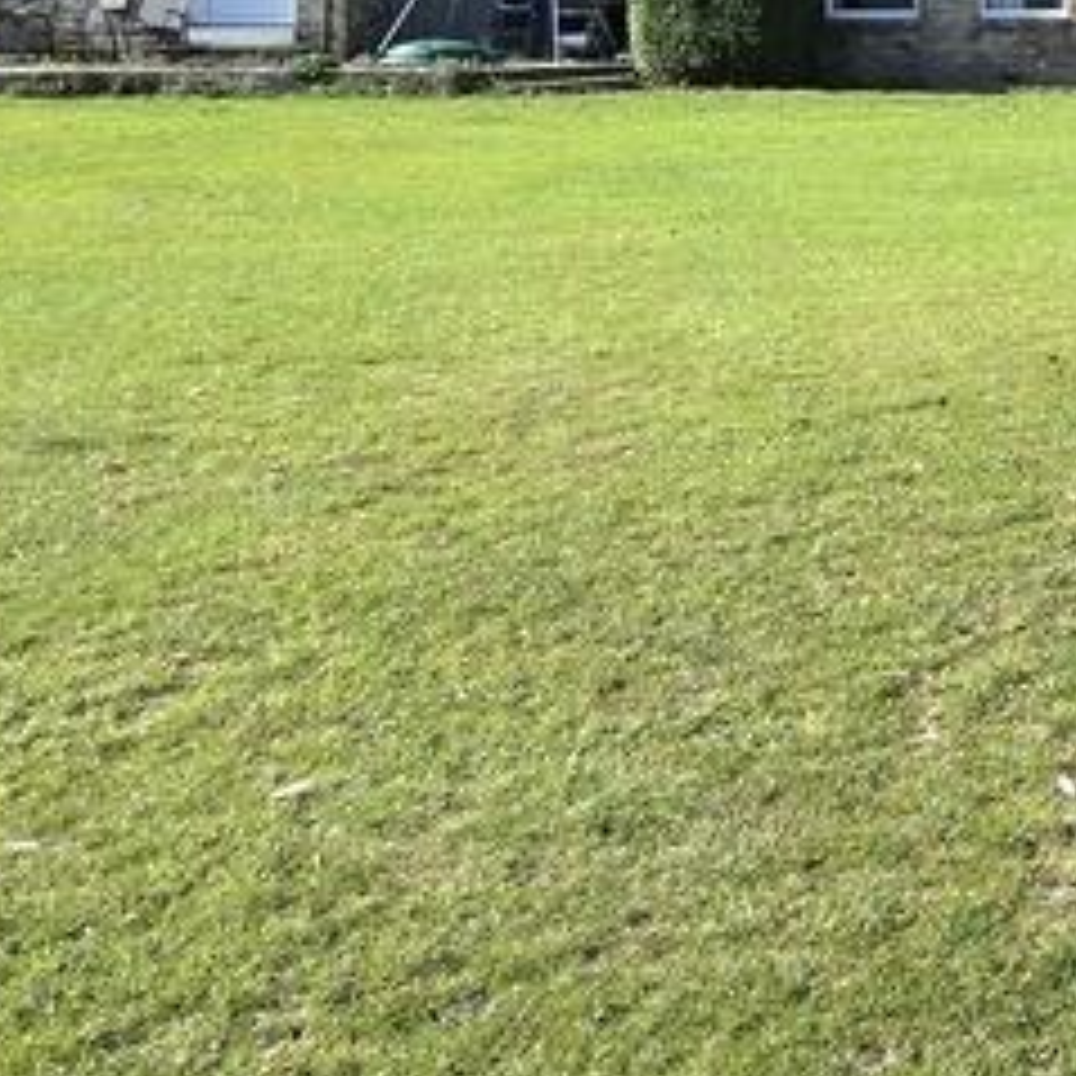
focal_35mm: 48
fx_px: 1688
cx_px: 1679
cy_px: -18
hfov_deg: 25.2
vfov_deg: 32.3
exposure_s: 1/2000
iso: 50
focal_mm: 2.2
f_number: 2.2
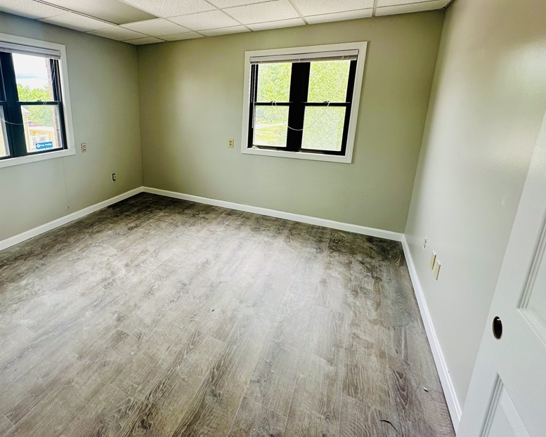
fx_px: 291
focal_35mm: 18
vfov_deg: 72.8
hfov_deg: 84.2
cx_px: 196
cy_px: 169
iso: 40
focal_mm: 2.22
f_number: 2.2
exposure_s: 1/99
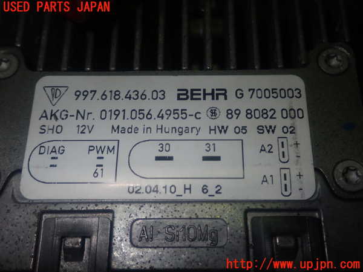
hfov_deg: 45.8
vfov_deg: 35.1
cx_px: 182
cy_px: 136
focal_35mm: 41
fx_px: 430
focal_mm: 7.31
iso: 200
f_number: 8
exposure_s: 1/40
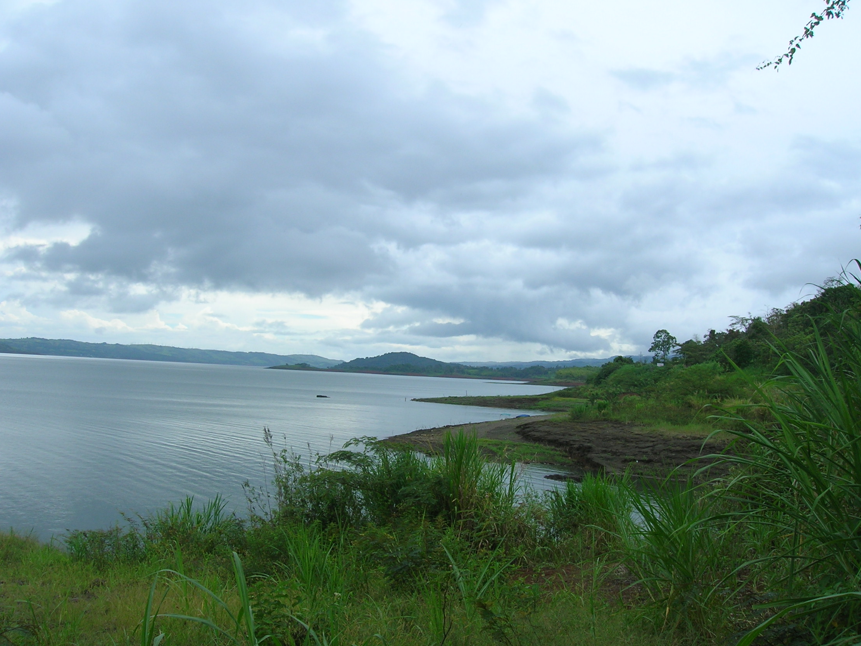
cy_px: 321
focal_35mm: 35
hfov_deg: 52.6
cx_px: 420
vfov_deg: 40.7
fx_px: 871
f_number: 4.9
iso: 50
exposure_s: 1/304
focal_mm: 5.7
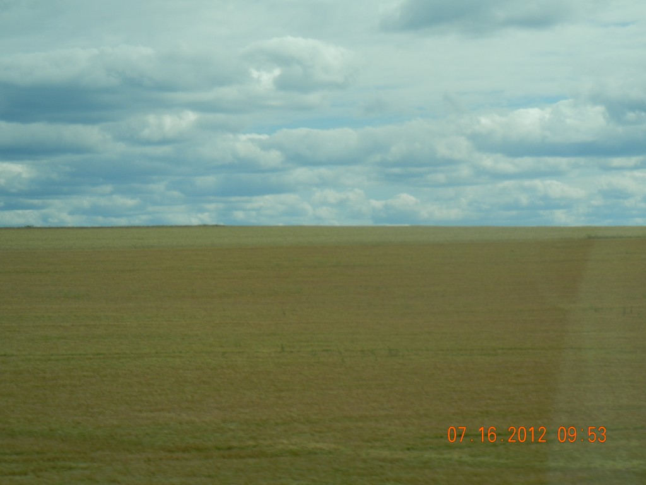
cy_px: 242
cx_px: 323
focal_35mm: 116
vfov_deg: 12.8
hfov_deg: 17.0
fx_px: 2165
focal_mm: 20.9
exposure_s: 1/378
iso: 160
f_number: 9.2
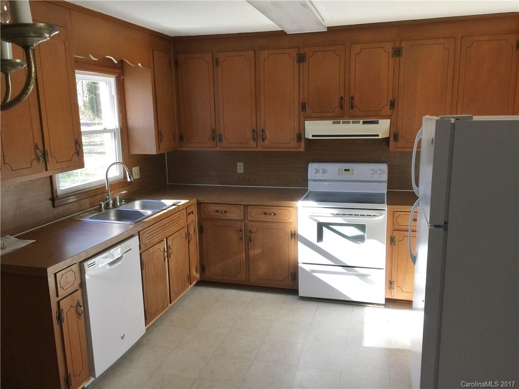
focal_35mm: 29
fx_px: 435
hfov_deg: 61.7
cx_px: 260
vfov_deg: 48.2
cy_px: 194
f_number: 2.2
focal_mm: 4.15
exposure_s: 1/30
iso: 32
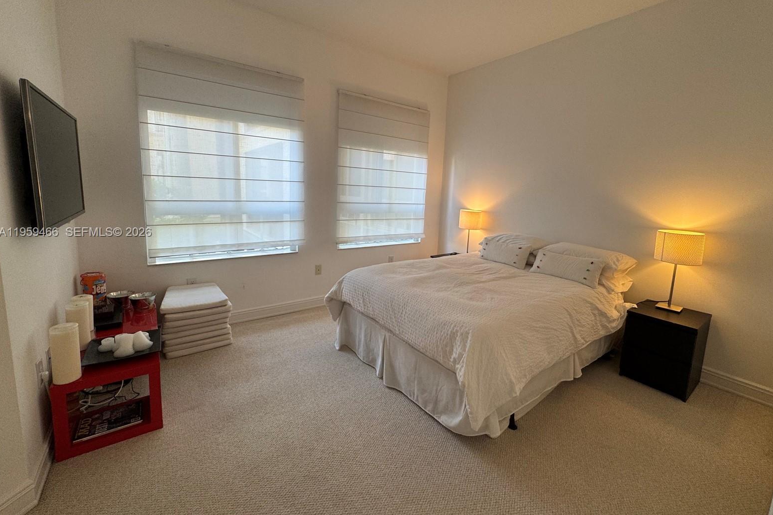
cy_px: 233
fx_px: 322
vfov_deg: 77.1
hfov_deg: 100.4
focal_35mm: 15
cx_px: 395
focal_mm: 2.22
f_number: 2.2
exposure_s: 1/120
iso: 100
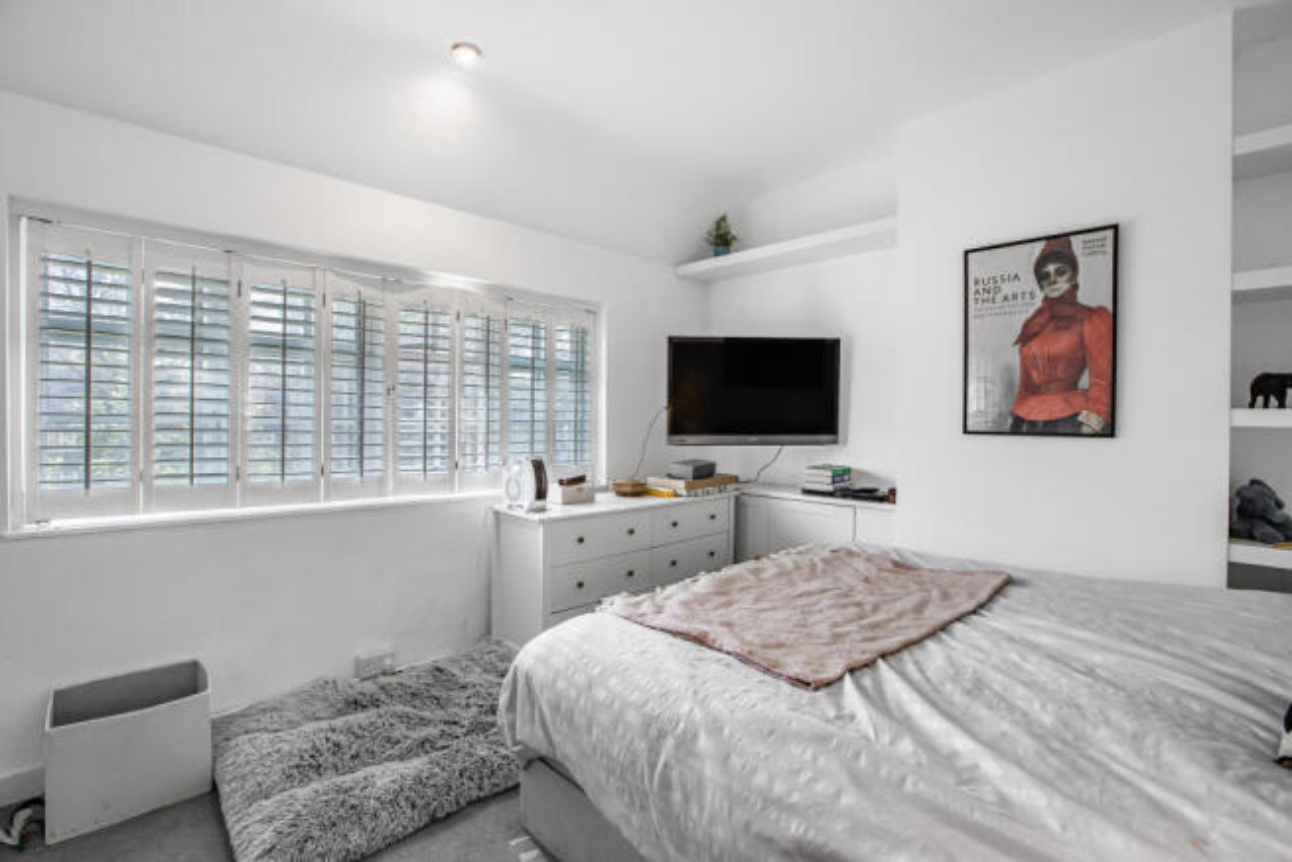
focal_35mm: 16
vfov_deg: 73.8
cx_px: 646
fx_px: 574
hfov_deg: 96.7
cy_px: 431
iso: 320
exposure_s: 1/50
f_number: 8
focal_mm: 16
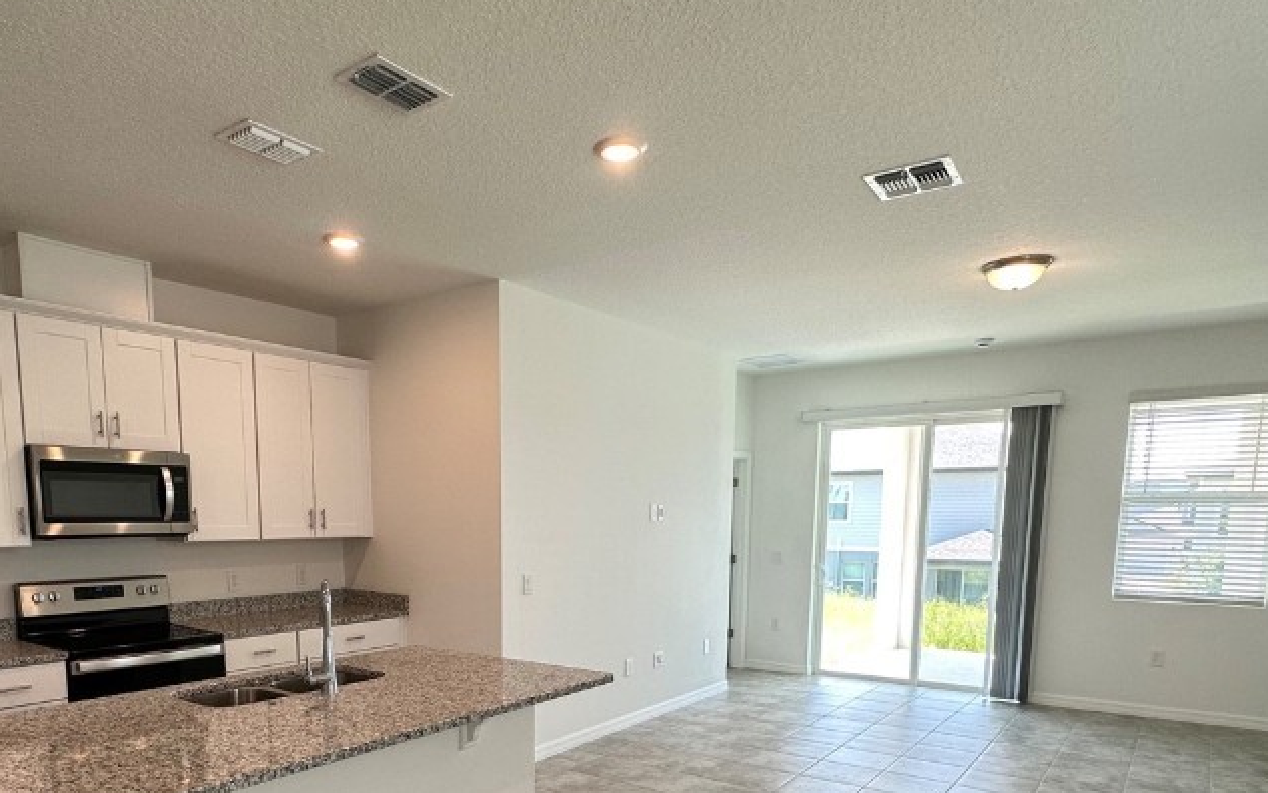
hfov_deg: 74.2
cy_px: 627
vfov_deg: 48.4
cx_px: 525
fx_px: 830
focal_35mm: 24
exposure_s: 1/120
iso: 125
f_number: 2.2
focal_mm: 2.22
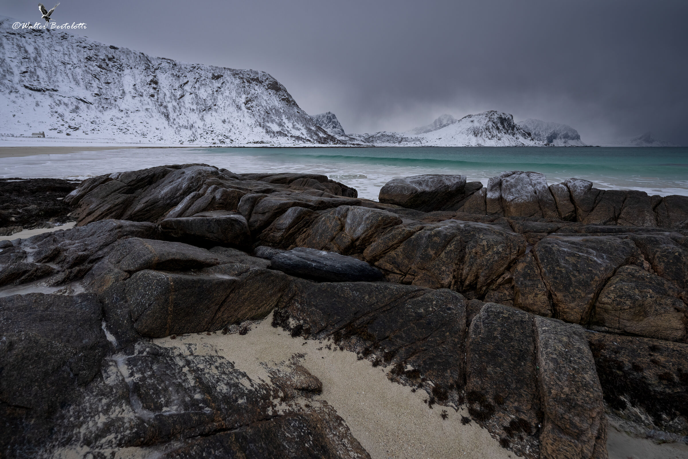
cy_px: 230
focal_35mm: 14
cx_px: 344
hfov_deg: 104.3
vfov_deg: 81.2
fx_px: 268
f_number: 2.8
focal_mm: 14
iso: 100
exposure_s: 1/800
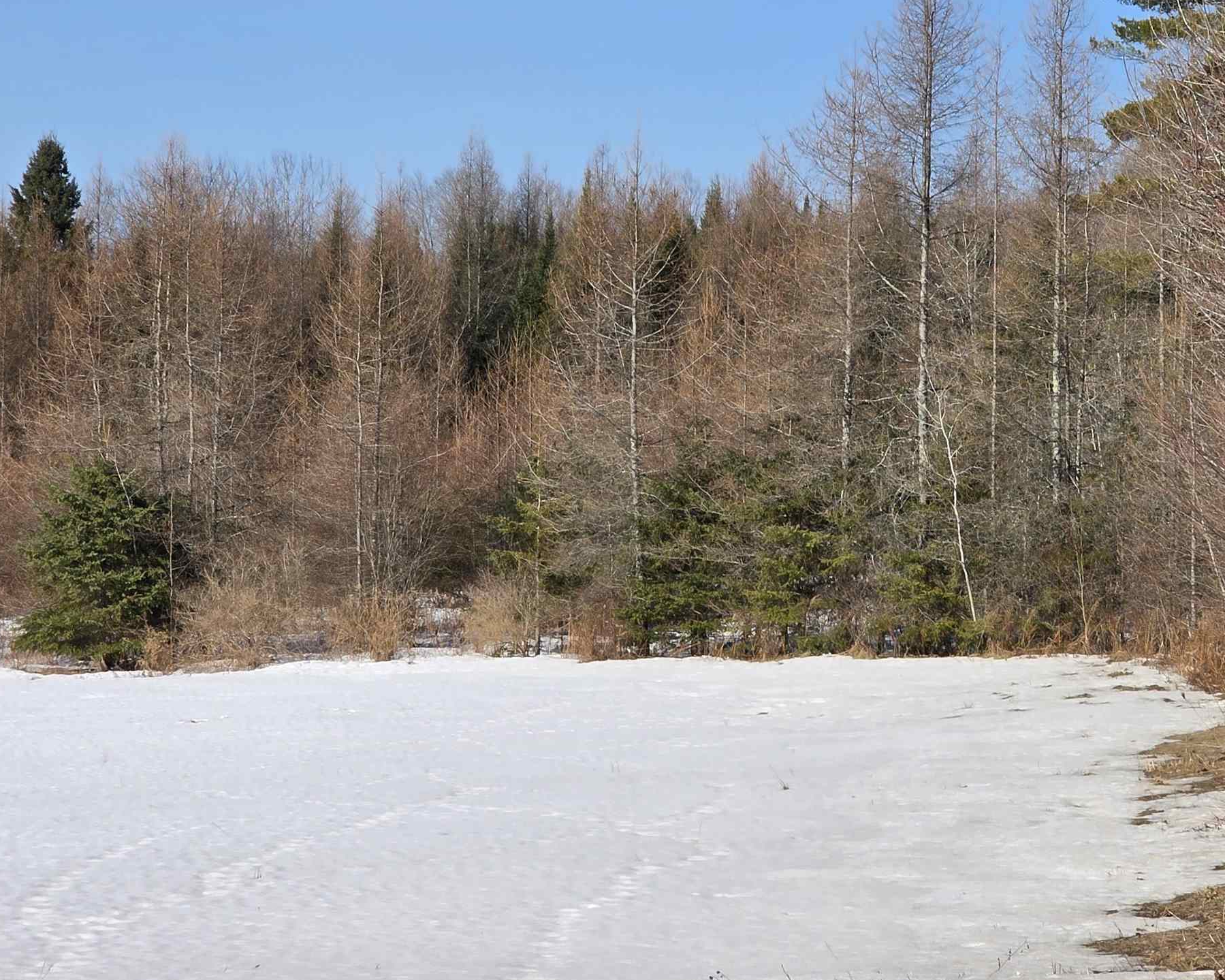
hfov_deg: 16.7
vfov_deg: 13.4
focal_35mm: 115
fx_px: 4169
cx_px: 822
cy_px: 358
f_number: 2.4
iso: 50
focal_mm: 7.9
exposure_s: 1/2752
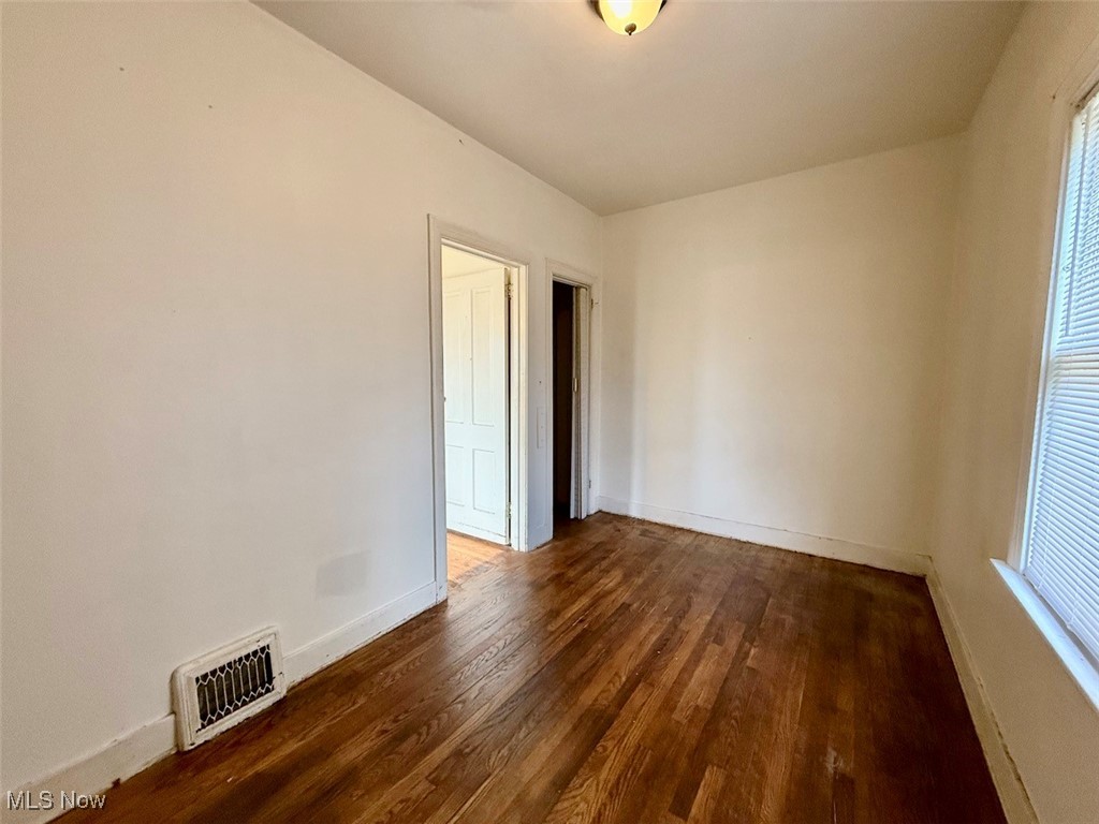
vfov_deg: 85.7
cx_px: 550
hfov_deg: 102.1
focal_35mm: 14
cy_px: 412
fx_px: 444
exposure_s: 1/120
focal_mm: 2.22
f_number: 2.2
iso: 320
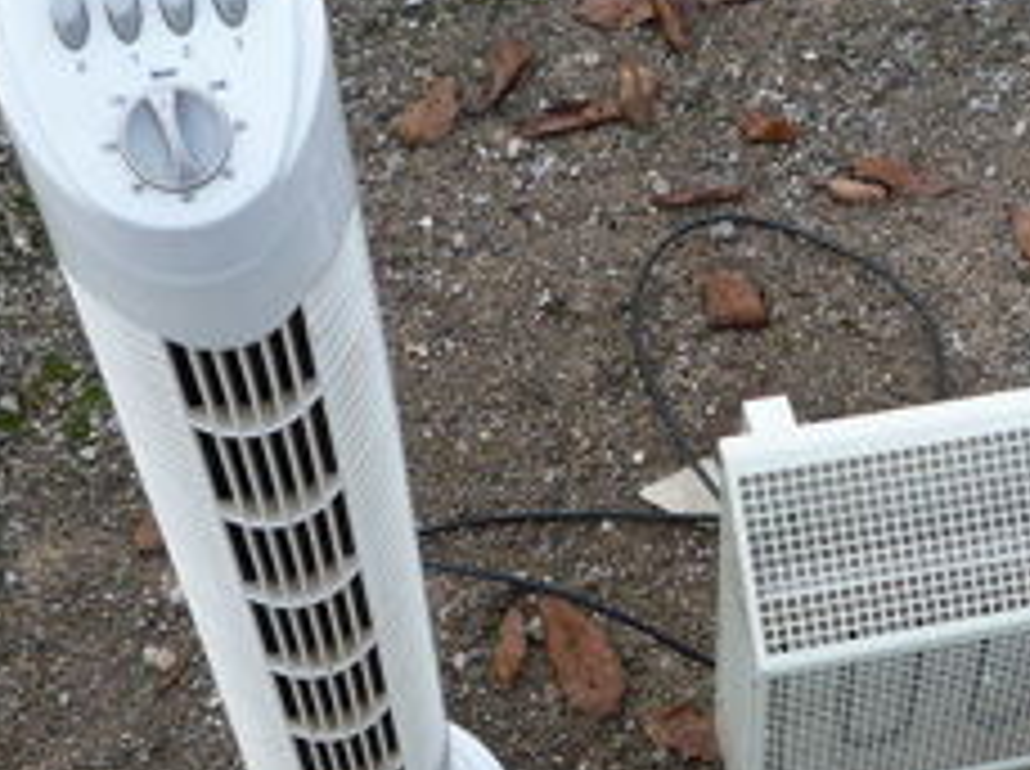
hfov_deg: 30.3
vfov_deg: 23.2
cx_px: 765
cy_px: 455
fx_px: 1872
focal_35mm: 63
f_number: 3.5
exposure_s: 1/100
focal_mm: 5.2
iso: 100
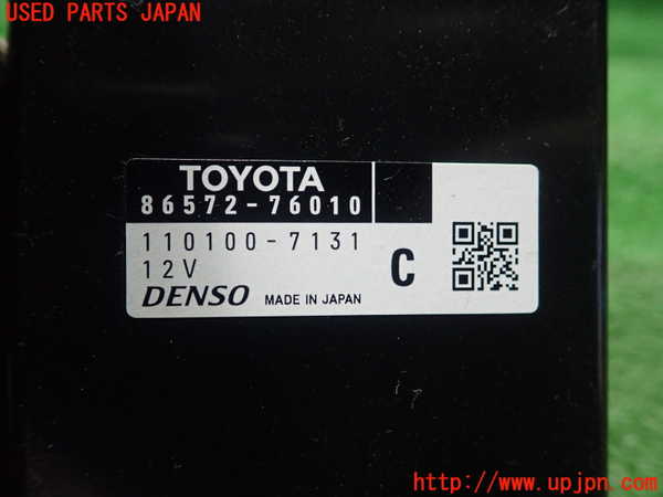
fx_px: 575
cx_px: 332
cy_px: 248
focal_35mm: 30
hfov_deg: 60.0
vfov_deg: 46.8
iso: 500
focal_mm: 5.5
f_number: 2.3
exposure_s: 1/125
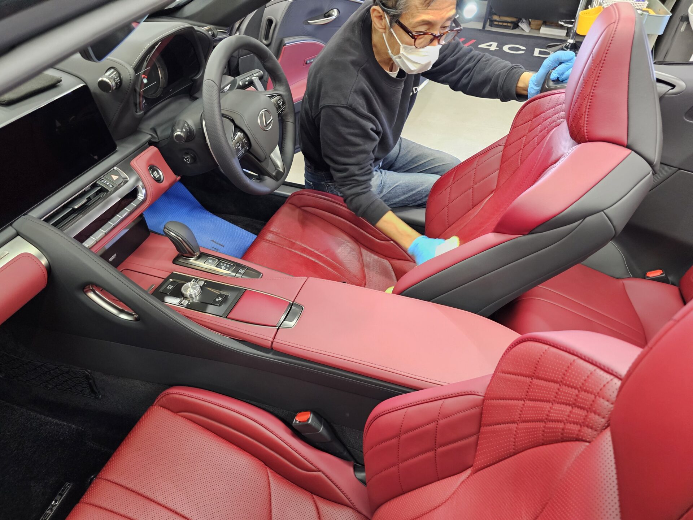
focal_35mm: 23
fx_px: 460
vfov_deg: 58.9
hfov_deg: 73.9
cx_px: 346
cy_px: 260
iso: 640
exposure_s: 1/100
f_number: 1.7
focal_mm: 6.3
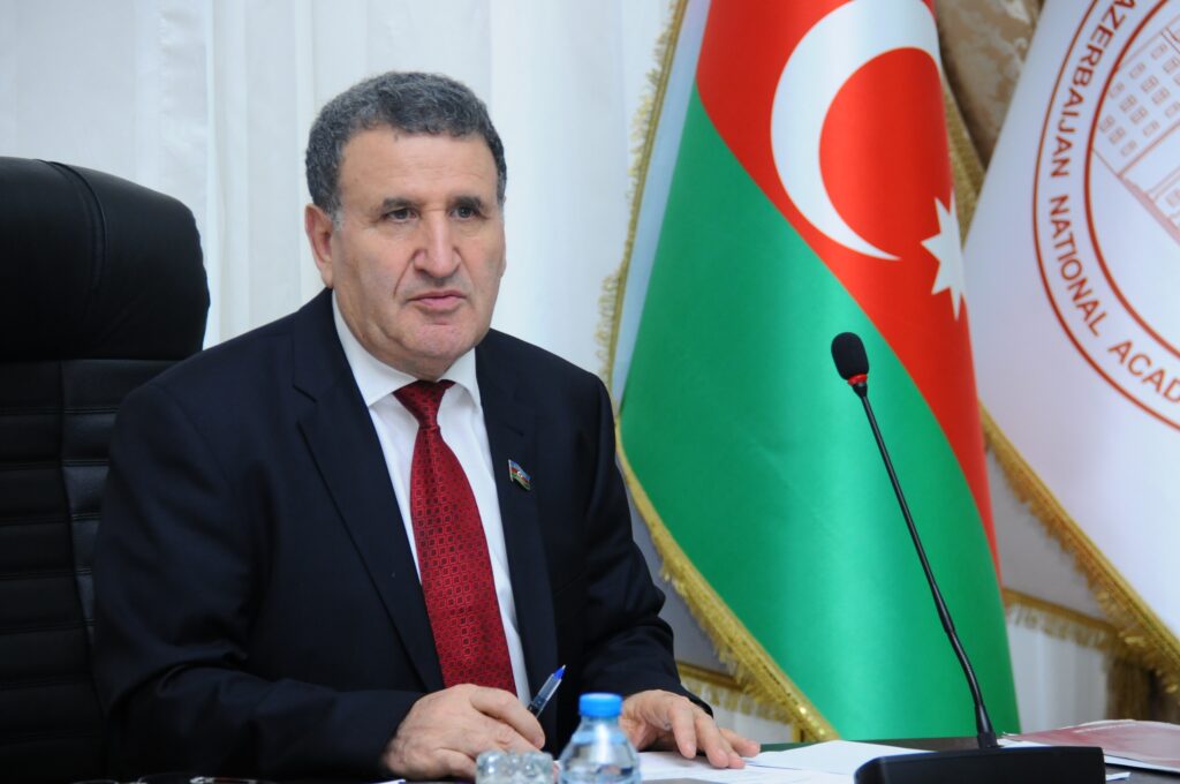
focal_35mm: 180
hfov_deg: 11.4
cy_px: 392
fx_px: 5892
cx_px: 590
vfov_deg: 7.6
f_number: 5.6
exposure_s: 1/80
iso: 800
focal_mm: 120
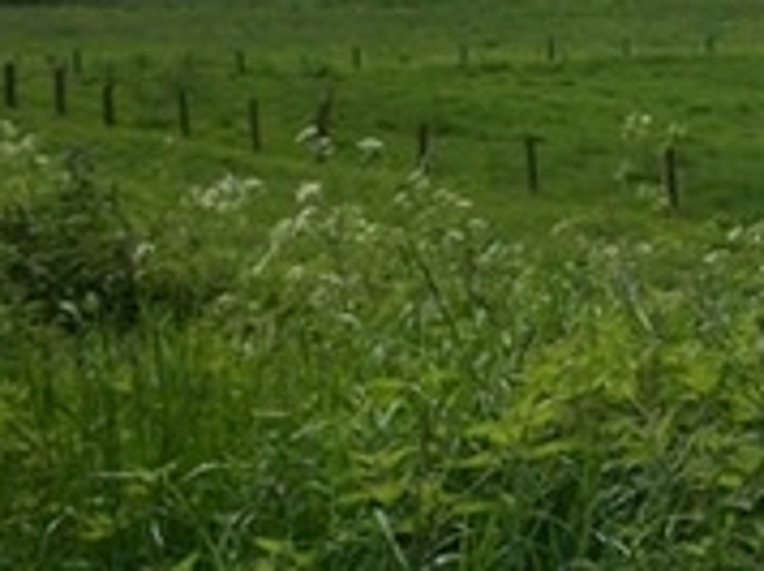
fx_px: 2380
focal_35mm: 108
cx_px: 807
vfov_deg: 13.6
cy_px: 82
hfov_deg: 17.7
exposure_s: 1/1000
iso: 80
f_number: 2.9
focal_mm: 5.7
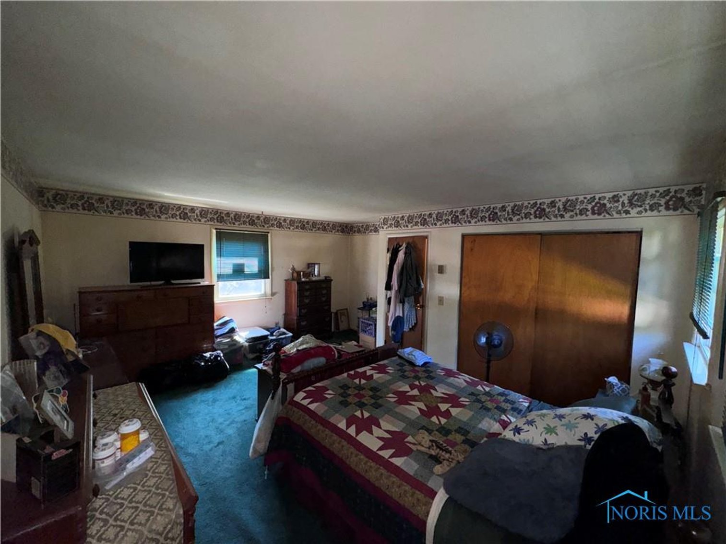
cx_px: 363
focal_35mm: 14
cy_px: 272
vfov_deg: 85.7
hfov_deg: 102.1
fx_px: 294
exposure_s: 1/60
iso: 100
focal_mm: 2.22
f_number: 2.2
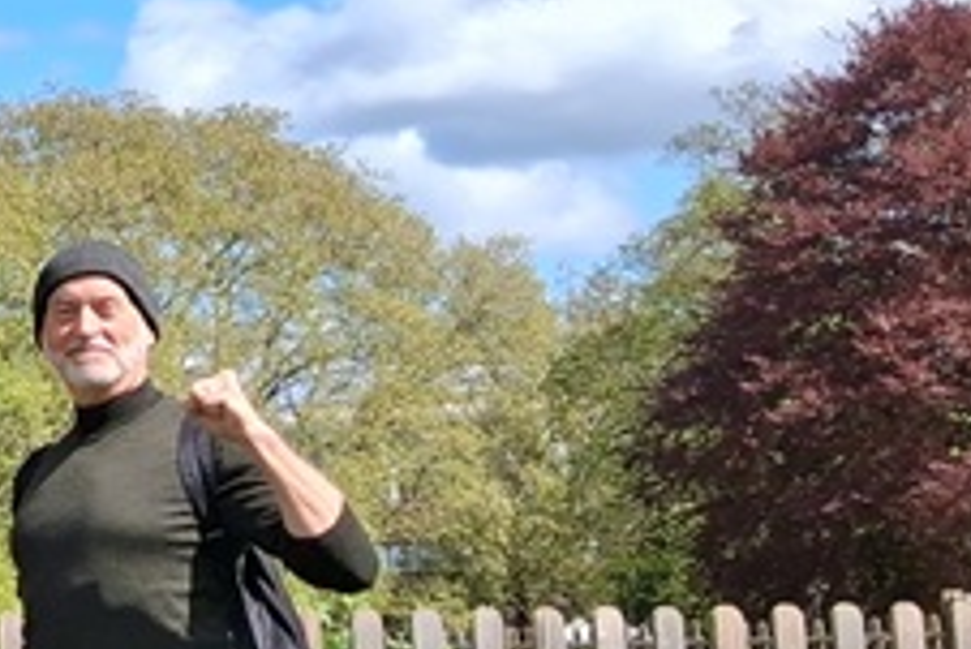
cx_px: -1044
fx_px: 3428
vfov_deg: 10.8
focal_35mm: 127
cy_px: 189
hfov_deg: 13.5
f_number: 1.8
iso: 25
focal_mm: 4
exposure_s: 1/651
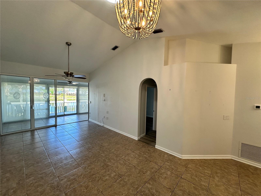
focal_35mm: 14
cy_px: 98
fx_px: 106
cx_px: 130
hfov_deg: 102.1
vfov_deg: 85.7
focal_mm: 2.22
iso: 125
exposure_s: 1/120
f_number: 2.2
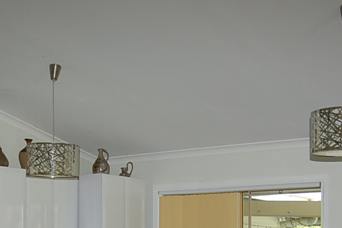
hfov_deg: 26.5
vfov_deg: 17.1
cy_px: 268
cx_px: 135
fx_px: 725
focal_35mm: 76
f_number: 3.5
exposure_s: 1/60
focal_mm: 19
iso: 400
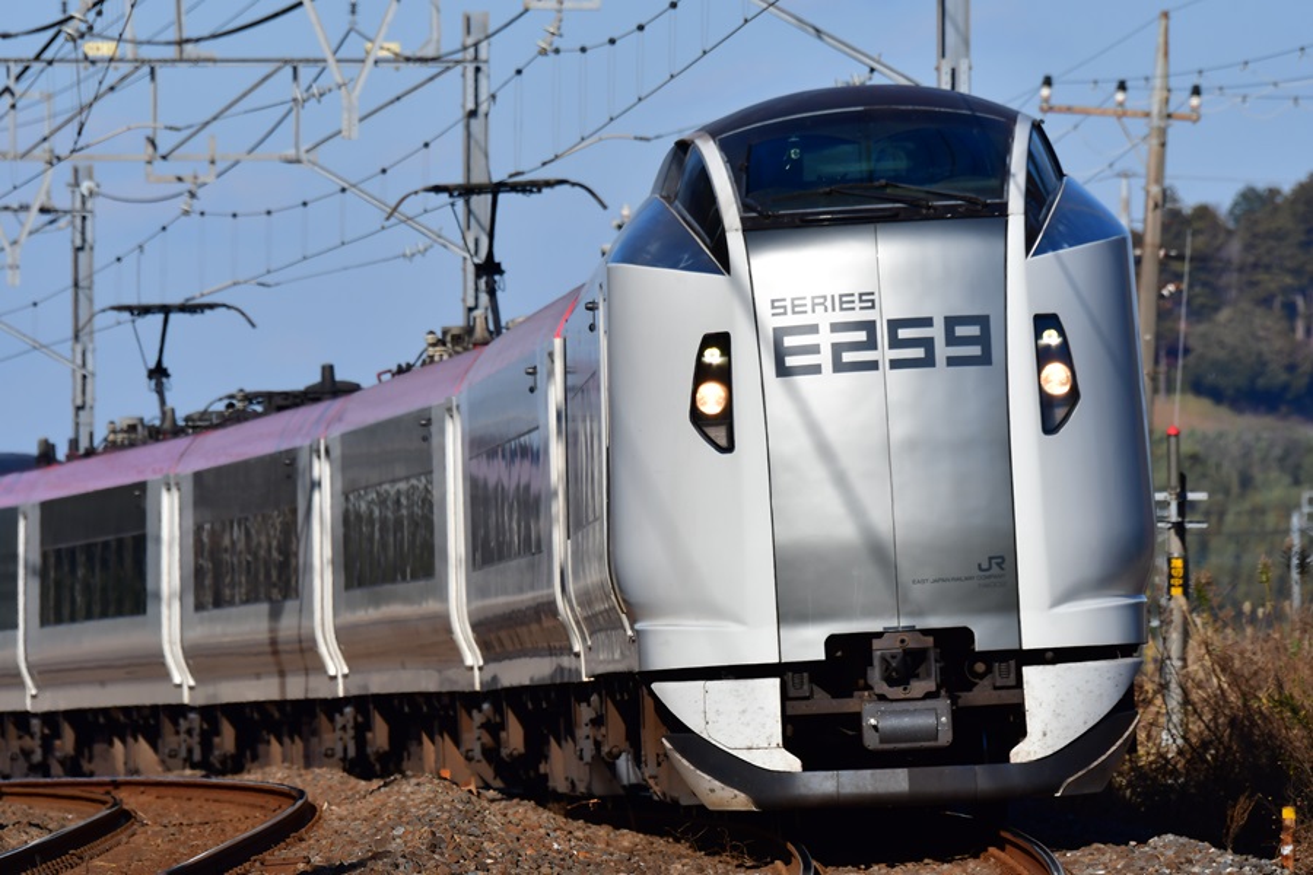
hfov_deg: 4.0
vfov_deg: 2.7
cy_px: 438
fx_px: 18599
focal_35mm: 510
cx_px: 656
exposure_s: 1/800
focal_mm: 340
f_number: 10
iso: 200
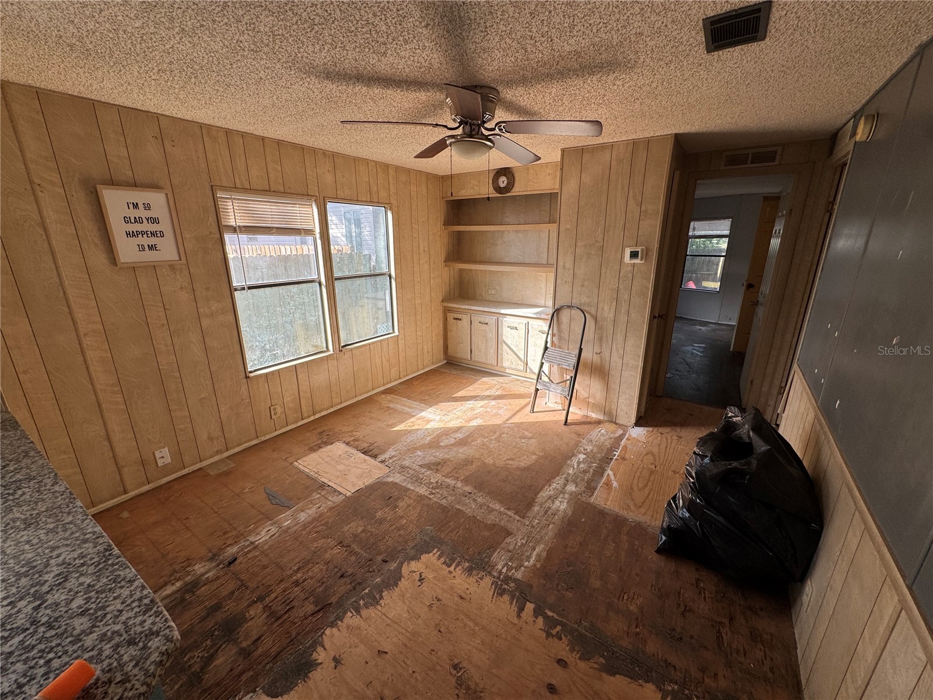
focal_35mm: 14
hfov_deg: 102.1
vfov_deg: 85.7
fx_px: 377
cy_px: 350
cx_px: 466
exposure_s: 1/200
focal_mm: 2.22
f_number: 2.2
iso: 40
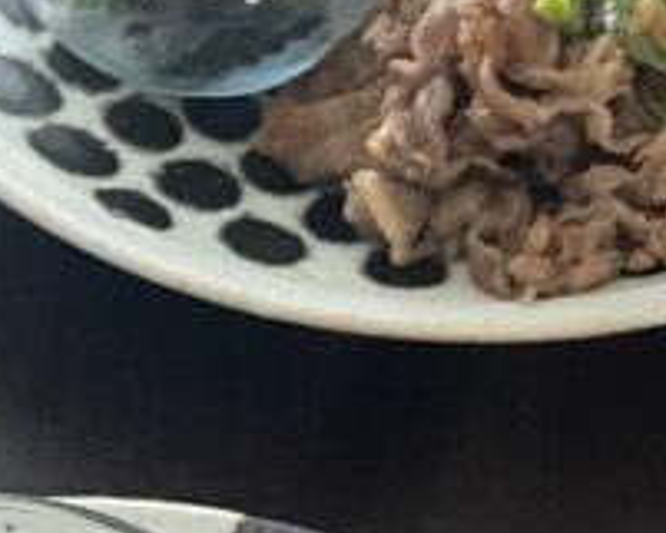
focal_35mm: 129
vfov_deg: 11.3
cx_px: -20
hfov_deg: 14.6
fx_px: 2544
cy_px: 884
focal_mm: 4.2
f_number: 1.6
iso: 500
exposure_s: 1/60
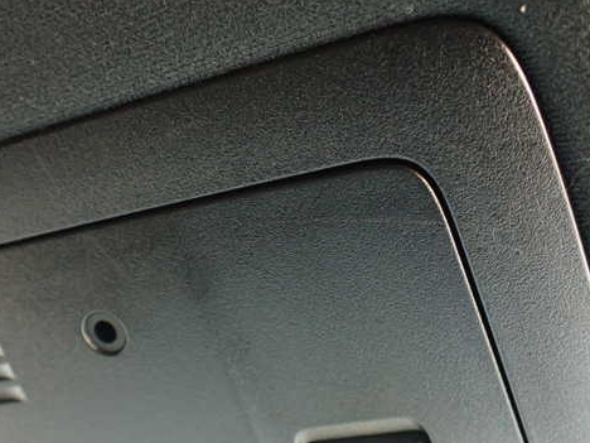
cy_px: 230
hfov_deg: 45.6
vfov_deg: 35.1
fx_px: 699
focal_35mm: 41
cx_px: 251
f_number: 2.4
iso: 800
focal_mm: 5.79
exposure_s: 1/30
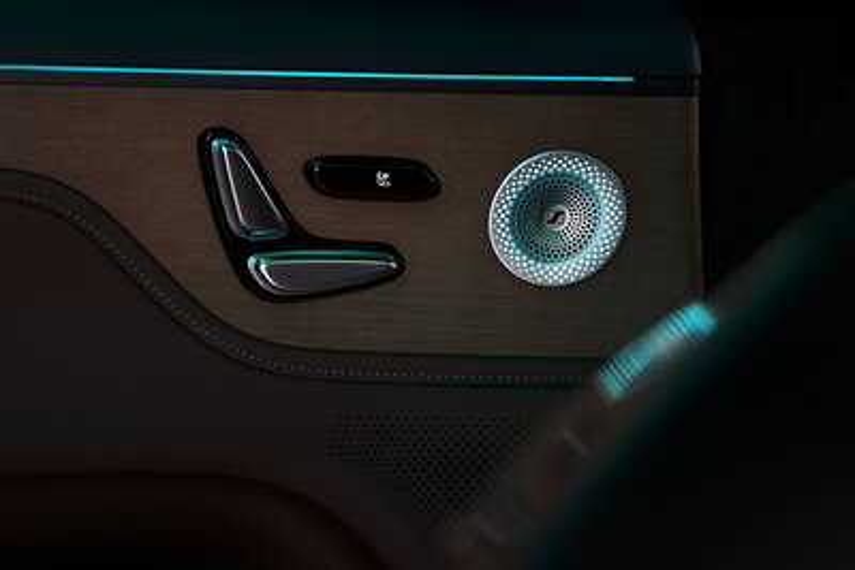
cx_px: 428
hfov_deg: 11.7
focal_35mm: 175
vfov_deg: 7.9
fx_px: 4158
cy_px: 285
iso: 80
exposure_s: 5
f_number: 9
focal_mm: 175
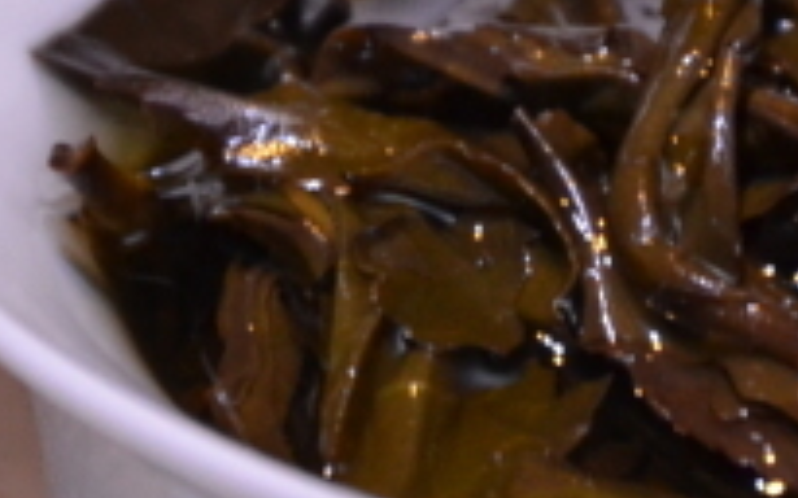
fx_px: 17405
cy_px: 187
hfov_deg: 2.6
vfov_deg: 1.6
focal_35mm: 801
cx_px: 272
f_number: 5.6
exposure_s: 1/50
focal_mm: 105
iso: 1600
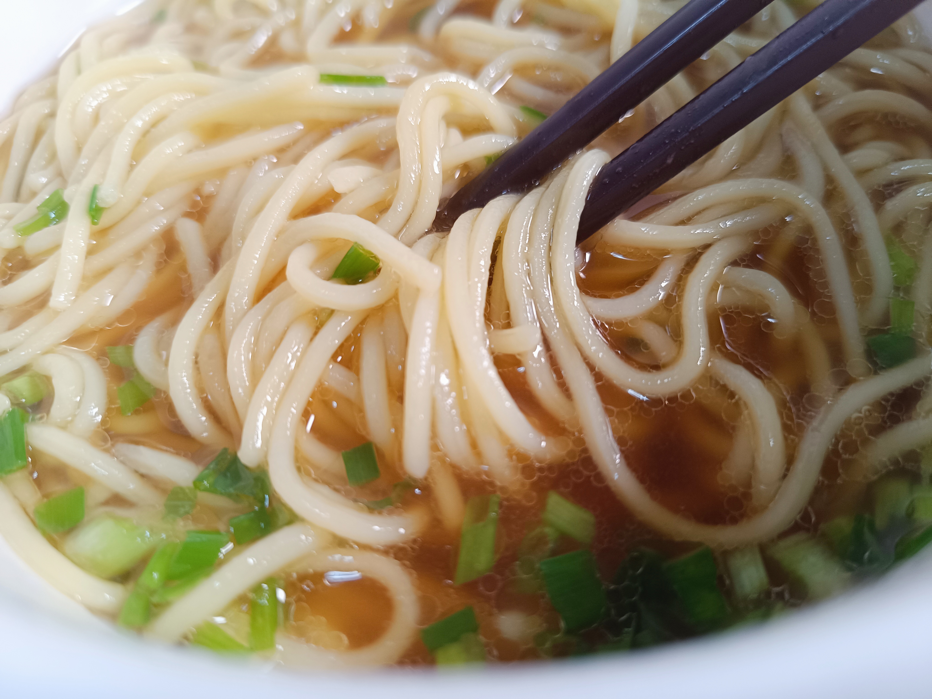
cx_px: 466
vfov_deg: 56.8
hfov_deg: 71.6
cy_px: 350
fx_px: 646
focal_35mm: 24
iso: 355
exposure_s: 1/50.1
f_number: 1.88
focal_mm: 5.59
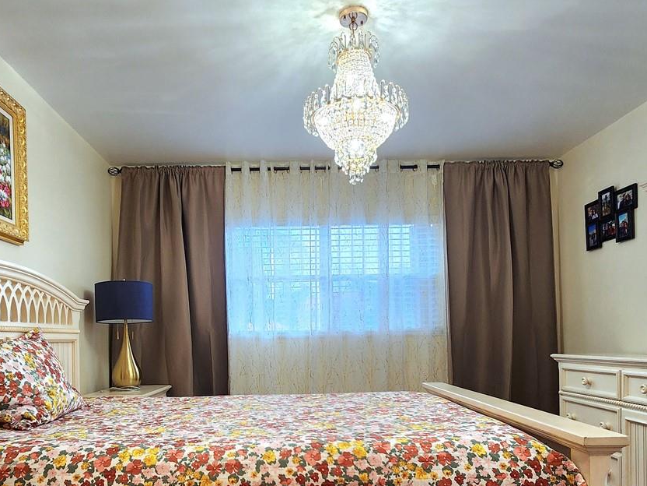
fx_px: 467
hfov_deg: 69.2
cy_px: 354
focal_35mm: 25
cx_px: 289
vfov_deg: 52.9
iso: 125
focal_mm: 2.2
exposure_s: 1/60.2
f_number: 2.2
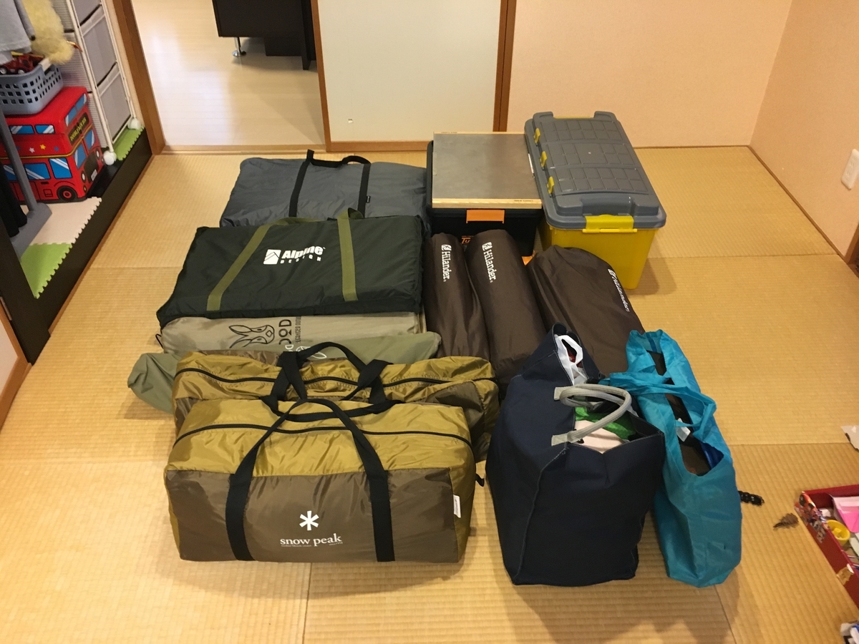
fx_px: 720
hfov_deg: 61.7
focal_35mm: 29
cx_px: 430
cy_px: 322
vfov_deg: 48.2
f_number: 2.2
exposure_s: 1/24
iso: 200
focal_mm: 4.15
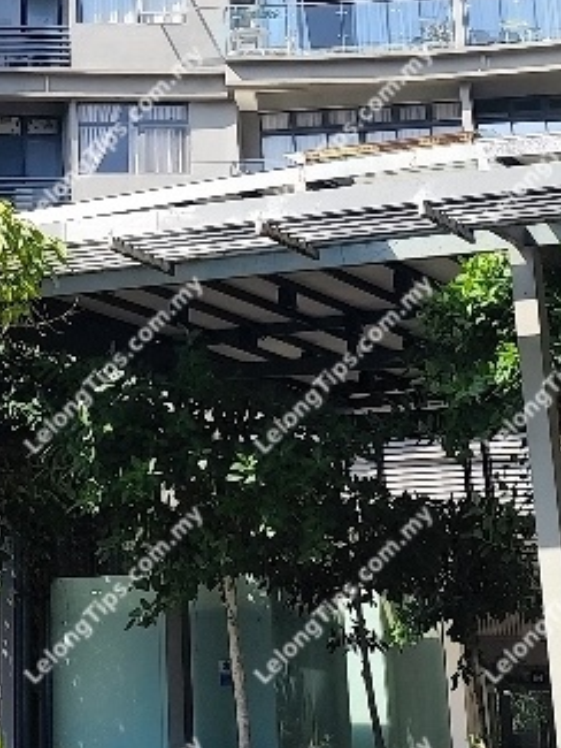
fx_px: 1922
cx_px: 63
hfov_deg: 16.4
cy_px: -277
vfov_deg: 19.9
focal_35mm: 89
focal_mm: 6.14
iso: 50
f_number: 1.65
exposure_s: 1/513
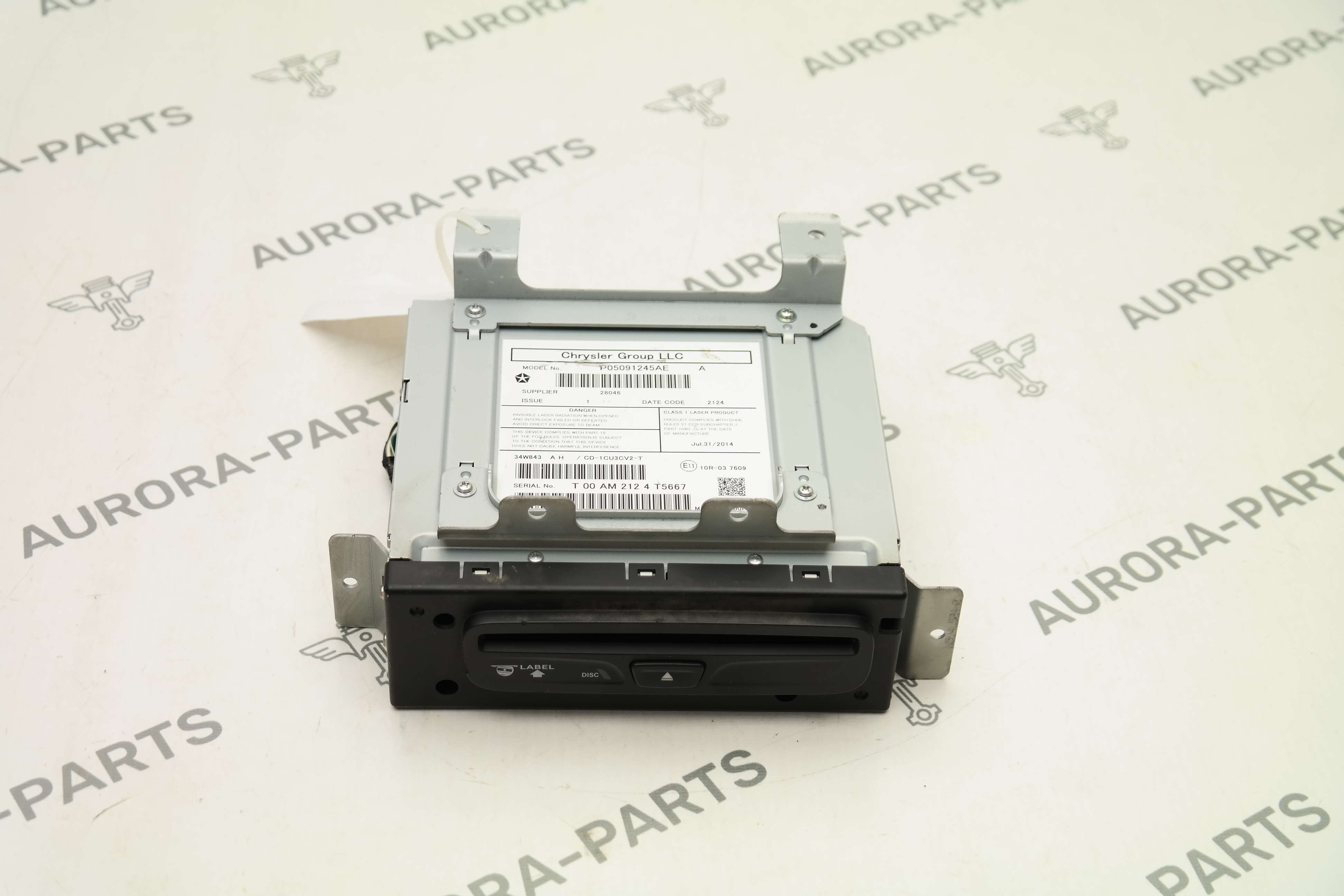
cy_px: 448
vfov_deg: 22.3
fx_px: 2277
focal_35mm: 61
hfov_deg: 32.9
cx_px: 672
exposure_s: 1/80
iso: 200
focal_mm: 40
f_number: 5
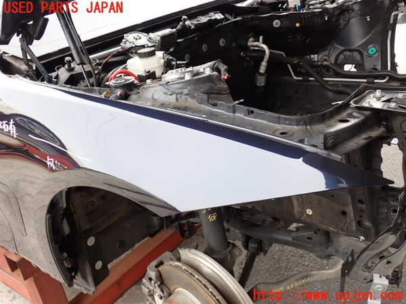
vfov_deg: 39.7
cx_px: 203
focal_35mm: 36
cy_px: 152
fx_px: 422
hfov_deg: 51.4
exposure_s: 1/100
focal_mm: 6.37
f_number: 2.5
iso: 100
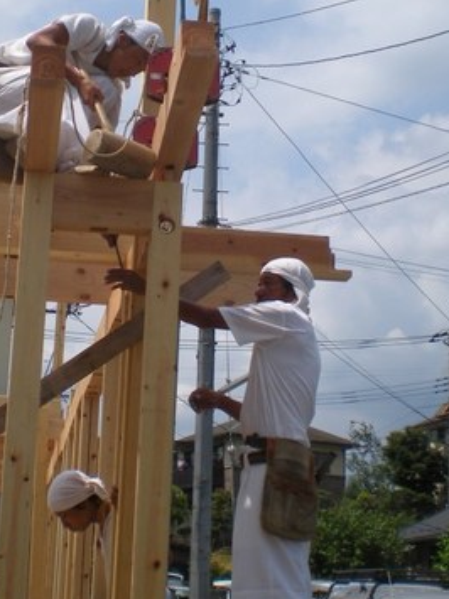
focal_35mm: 75
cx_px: 163
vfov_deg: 25.9
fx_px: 1298
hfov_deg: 19.6
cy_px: 211
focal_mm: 6.3
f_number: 4.6
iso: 64
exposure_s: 1/838
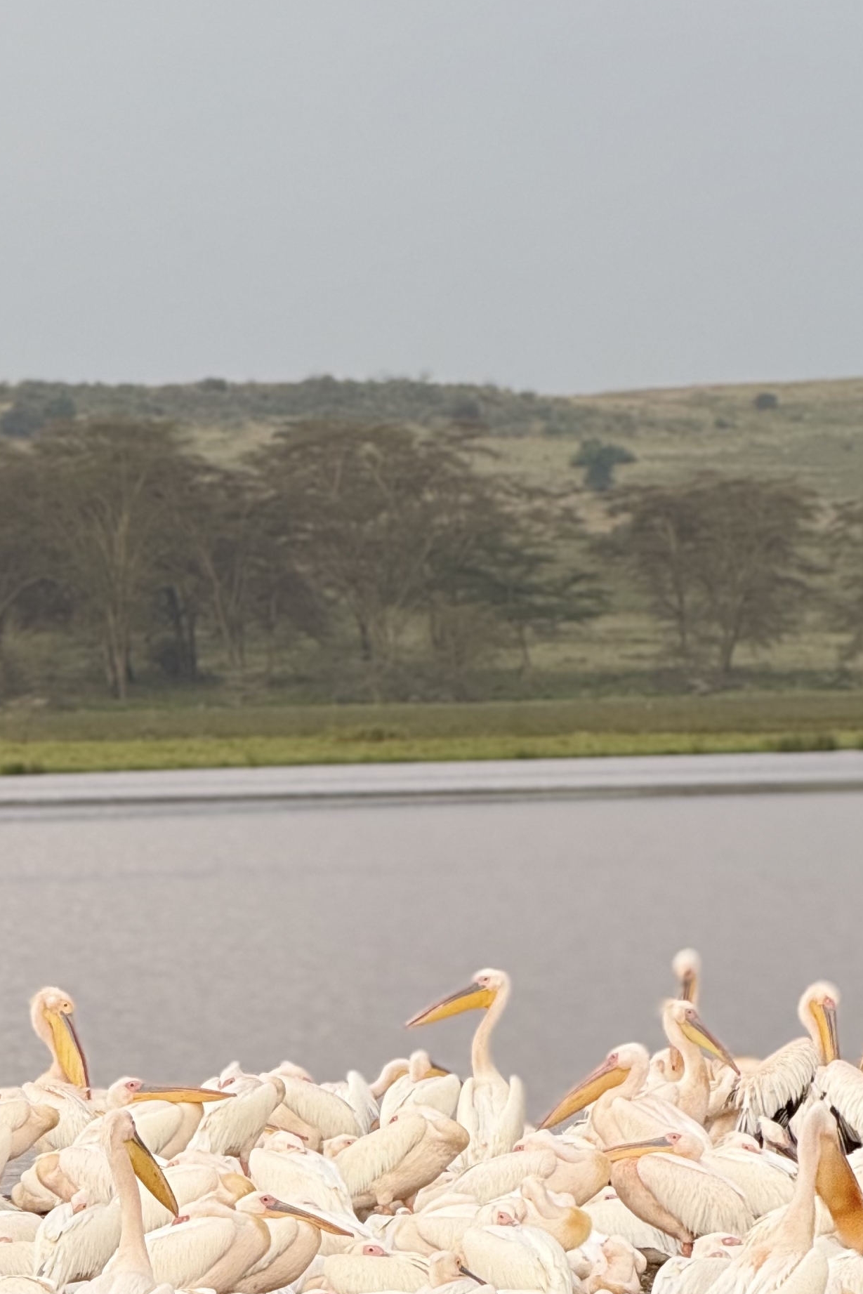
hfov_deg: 5.0
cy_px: 916
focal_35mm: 273
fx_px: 9814
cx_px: 23
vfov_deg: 7.5
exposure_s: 1/99
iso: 80
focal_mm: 15.66
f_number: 2.8
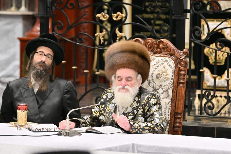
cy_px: 77
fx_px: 1347
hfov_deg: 9.8
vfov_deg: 6.5
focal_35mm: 210
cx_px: 116
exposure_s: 1/320
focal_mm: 140
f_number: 2.8
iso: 250
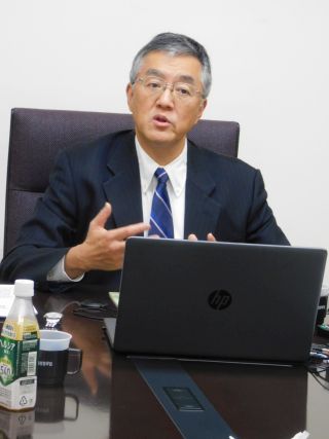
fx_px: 1699
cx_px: 164
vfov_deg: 14.7
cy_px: 220
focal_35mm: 134
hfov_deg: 11.1
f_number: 5
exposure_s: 1/30
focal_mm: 23.7
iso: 450
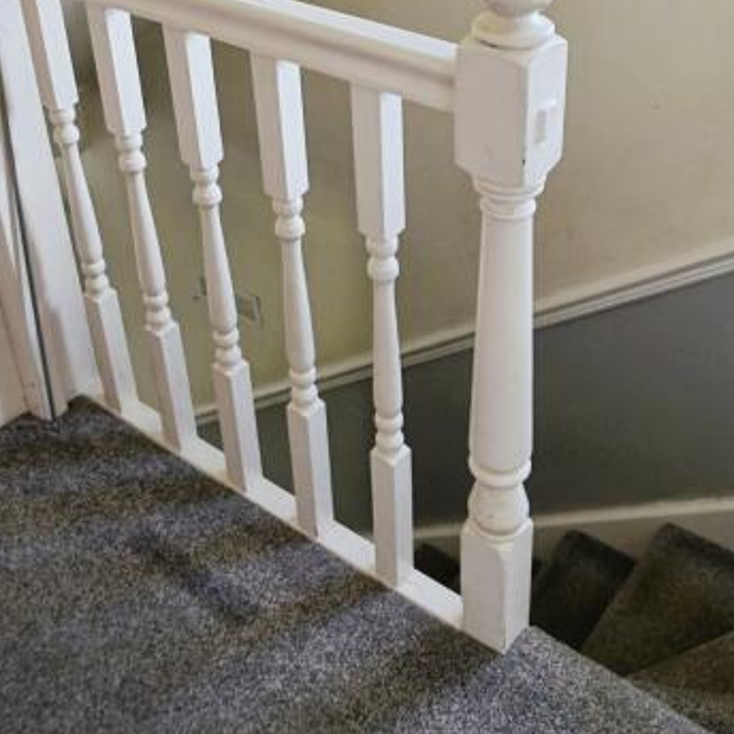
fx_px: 912
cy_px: 206
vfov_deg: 42.8
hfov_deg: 43.8
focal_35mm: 38
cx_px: 395
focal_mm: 10
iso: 200
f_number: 4
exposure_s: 1/60
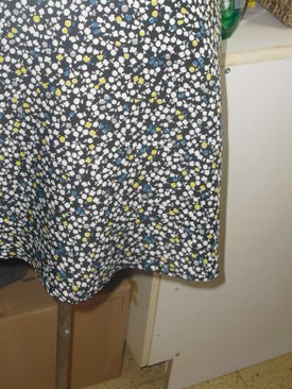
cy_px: 121
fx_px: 663
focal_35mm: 59
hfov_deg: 24.7
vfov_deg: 32.3
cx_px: 85
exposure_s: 1/60
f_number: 3.1
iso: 100
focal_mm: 6.3
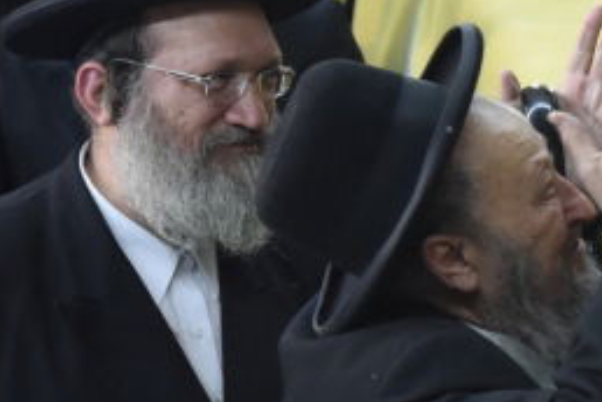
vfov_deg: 3.1
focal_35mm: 445
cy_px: 158
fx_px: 7441
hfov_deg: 4.6
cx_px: 987
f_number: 3.5
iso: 3200
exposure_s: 1/100
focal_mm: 112
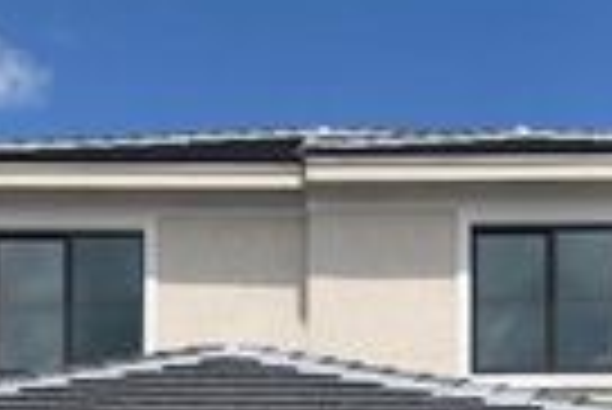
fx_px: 1821
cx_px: 243
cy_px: 714
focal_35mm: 107
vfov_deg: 11.9
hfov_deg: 19.1
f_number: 1.8
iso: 20
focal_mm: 4
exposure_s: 1/3247
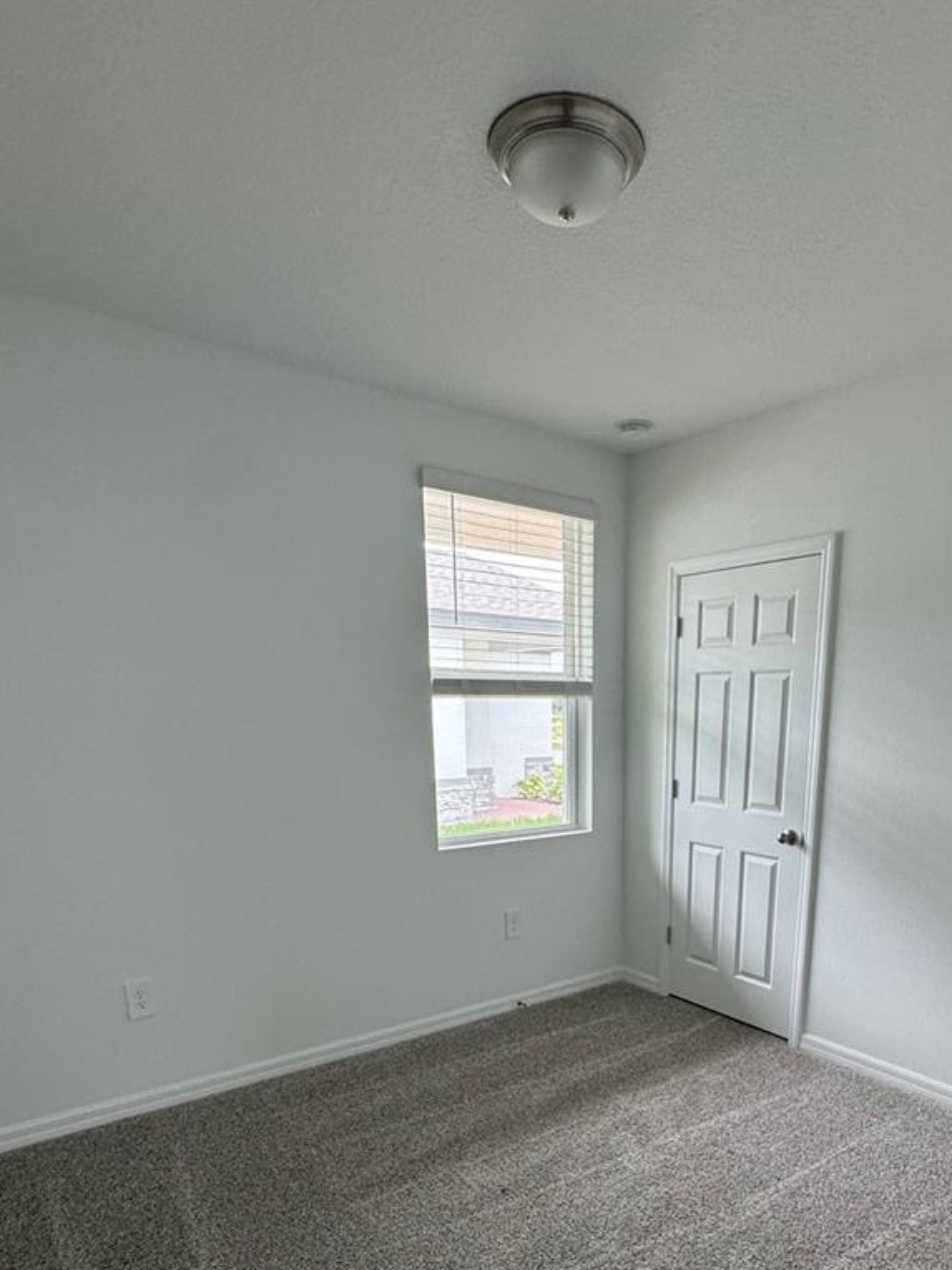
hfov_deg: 60.2
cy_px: 906
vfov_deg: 72.6
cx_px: 603
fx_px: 807
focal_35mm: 22
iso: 200
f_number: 2.2
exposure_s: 1/120
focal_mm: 2.22
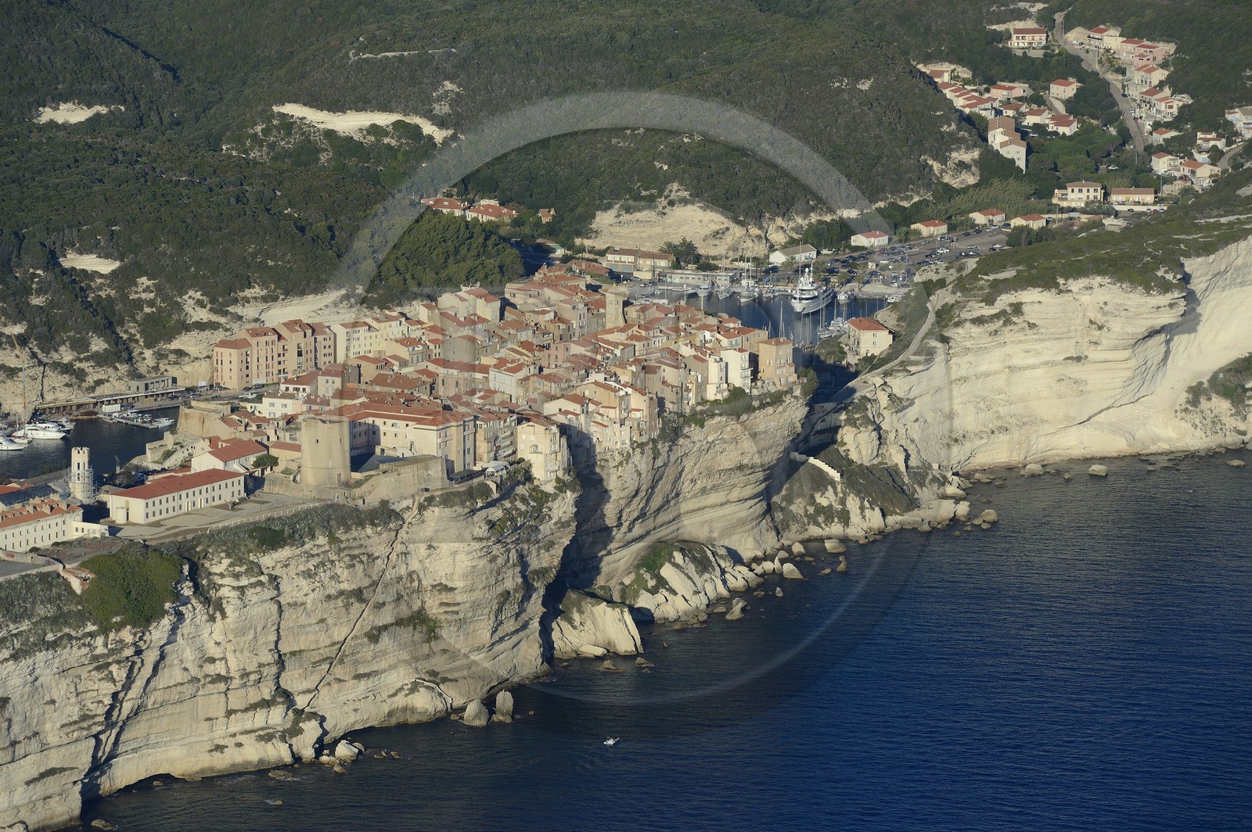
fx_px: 6950
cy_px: 416
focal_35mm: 200
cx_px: 626
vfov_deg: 6.9
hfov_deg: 10.3
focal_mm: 200
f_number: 10
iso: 400
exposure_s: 1/1000
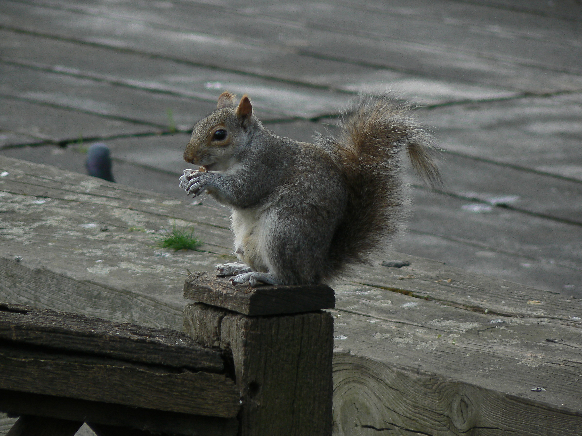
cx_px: 291
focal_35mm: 397
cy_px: 218
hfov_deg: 5.0
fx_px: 6675
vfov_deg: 3.7
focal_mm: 66.1
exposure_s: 1/100
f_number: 3.6
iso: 100
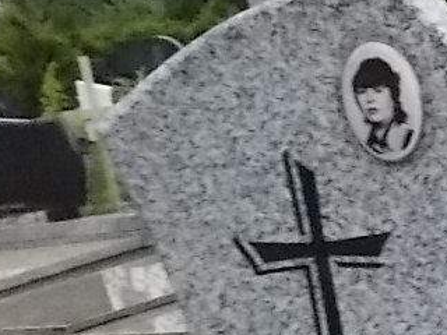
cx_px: 992
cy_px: 295
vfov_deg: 11.3
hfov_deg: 12.6
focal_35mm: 130
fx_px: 1679
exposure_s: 1/250
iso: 400
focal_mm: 4.6
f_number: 8
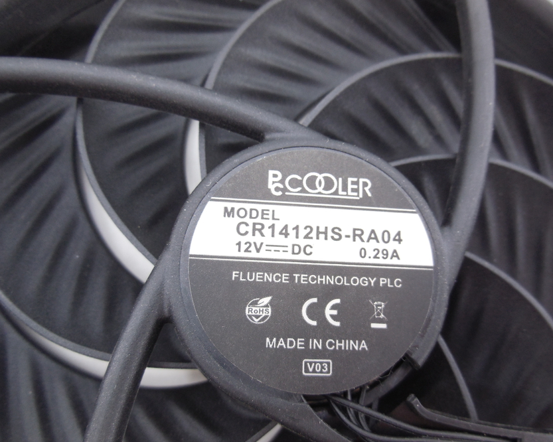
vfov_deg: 48.4
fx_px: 491
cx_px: 316
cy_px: 250
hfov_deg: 58.5
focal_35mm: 30
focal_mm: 4.5
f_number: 3.1
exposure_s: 1/30
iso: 125
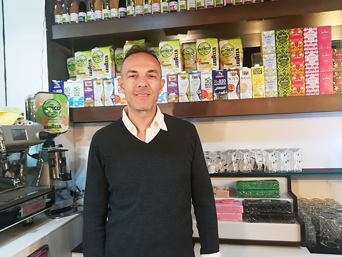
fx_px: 257
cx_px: 171
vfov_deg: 53.1
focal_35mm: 26
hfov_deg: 67.3
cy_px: 128
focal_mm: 3.83
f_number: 2.2
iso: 320
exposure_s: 1/25
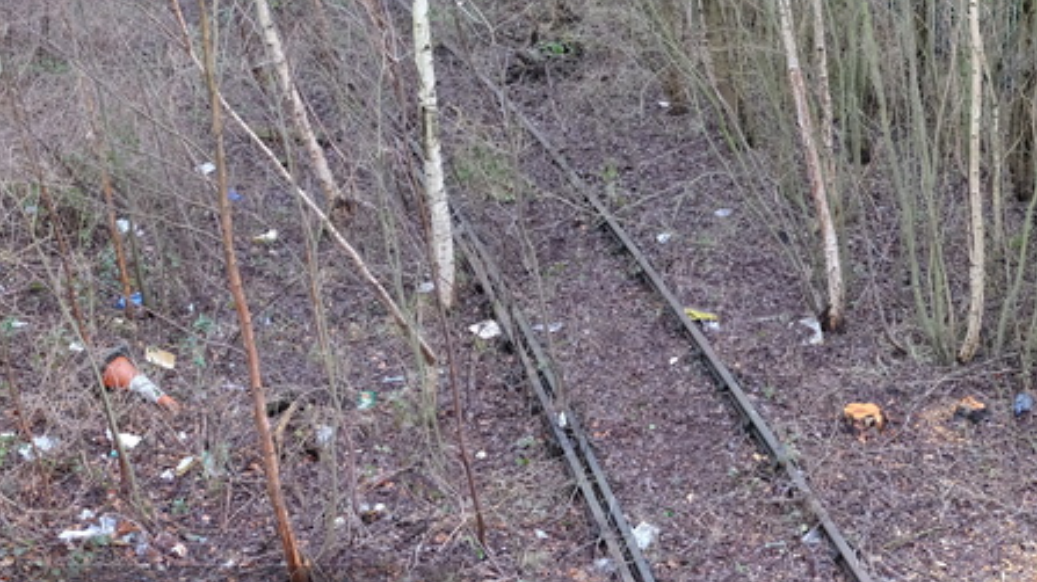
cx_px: 571
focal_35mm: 78
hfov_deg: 27.2
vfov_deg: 15.3
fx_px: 2144
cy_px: 58
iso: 1600
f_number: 3.6
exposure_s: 1/180
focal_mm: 27.7
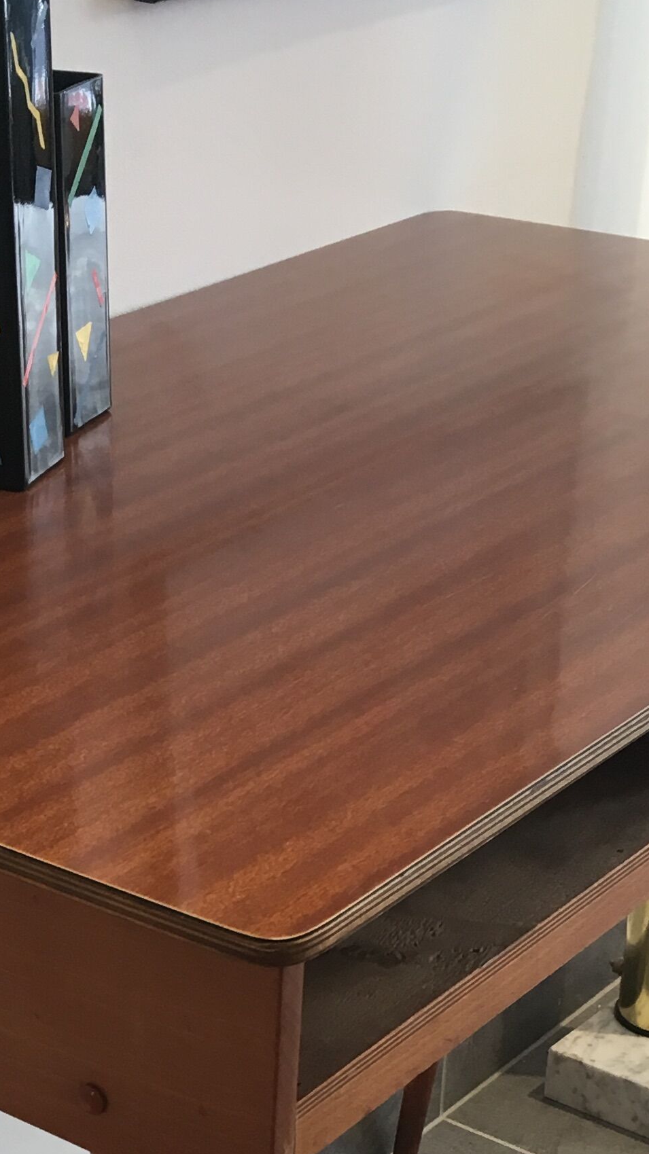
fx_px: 2296
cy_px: 1125
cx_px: 145
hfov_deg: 16.0
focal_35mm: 75
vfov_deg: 26.8
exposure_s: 1/33
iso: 80
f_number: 2.2
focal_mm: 4.15
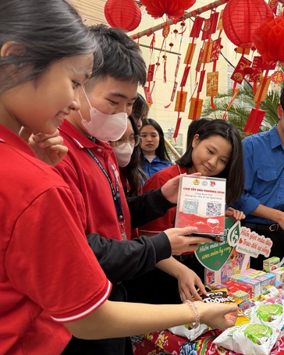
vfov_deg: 52.8
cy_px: 188
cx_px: 254
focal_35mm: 34
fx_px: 357
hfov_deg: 40.2
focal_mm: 6.76
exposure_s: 1/212
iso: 125
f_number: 1.78
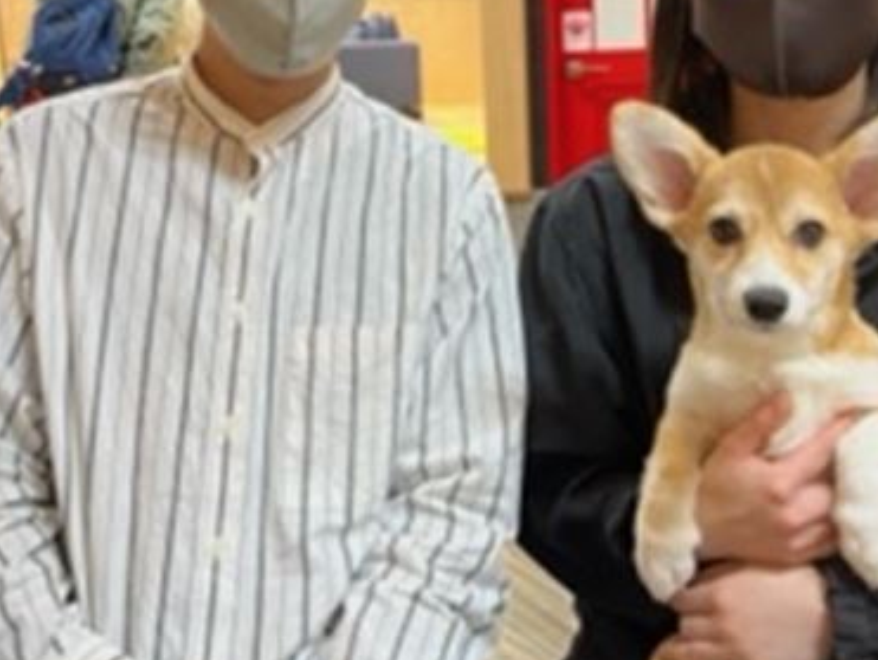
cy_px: 203
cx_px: 495
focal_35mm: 42
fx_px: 1066
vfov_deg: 34.0
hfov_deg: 44.7
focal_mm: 5.1
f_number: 1.6
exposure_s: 1/60
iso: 80
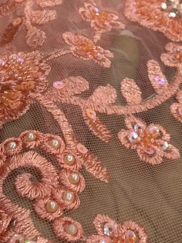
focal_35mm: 93
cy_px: 60
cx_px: 79
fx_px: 652
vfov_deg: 20.9
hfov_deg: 15.9
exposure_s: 1/100
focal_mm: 4.25
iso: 125
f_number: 1.8
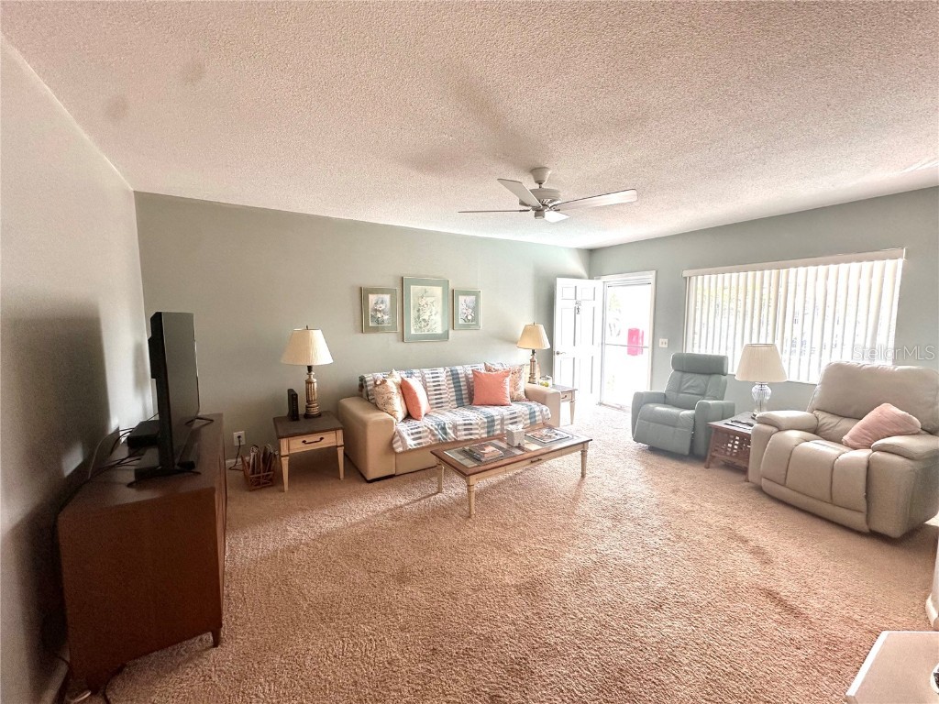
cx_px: 470
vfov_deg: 85.7
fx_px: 380
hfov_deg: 102.1
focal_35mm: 14
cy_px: 352
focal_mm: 2.22
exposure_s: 1/120
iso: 160
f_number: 2.2
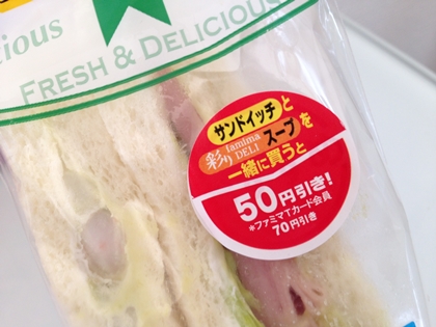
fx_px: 416
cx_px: 218
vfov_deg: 42.9
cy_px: 164
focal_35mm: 33
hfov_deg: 55.4
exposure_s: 1/24
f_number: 2.4
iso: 64
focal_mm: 4.13
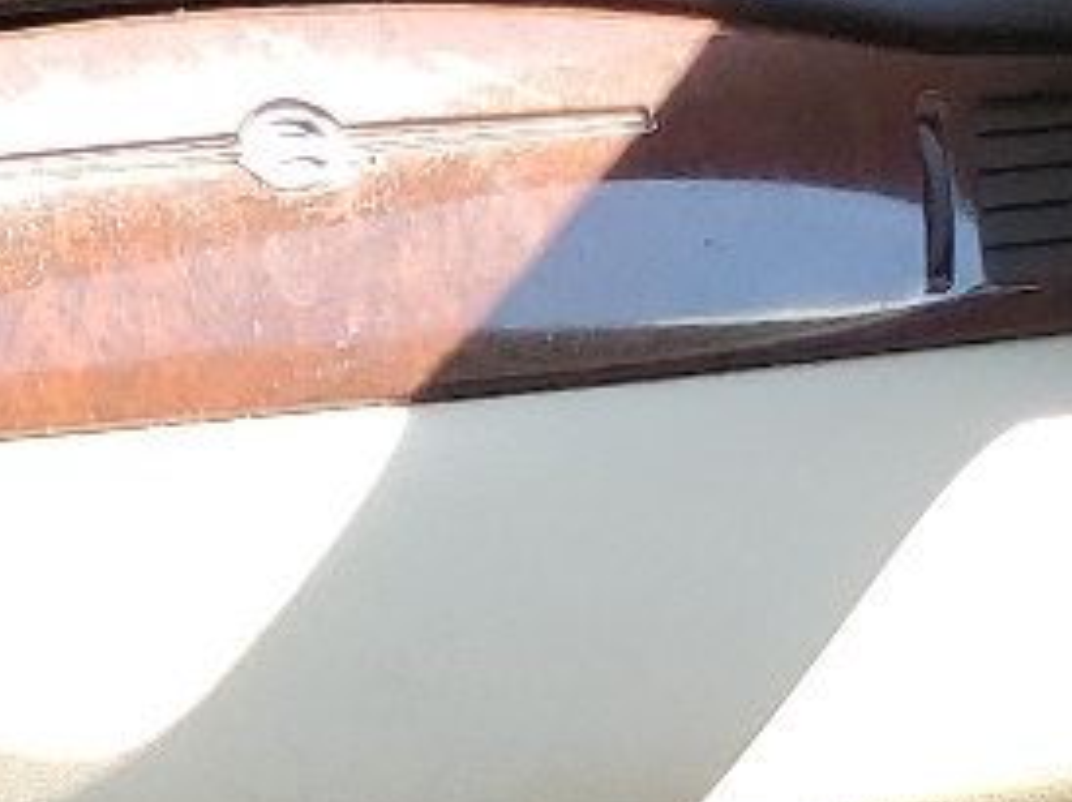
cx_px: -1643
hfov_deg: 10.7
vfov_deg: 8.9
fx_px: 4703
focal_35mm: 152
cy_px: 1890
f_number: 1.5
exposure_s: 1/250
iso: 50
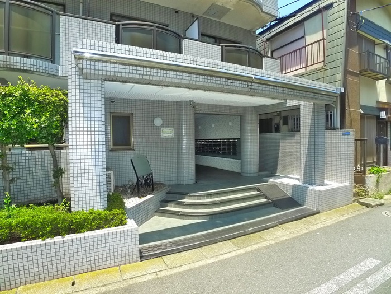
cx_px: 196
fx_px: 271
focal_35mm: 24
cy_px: 147
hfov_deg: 71.6
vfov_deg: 56.8
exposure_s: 1/400
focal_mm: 5.1
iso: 400
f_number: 3.5
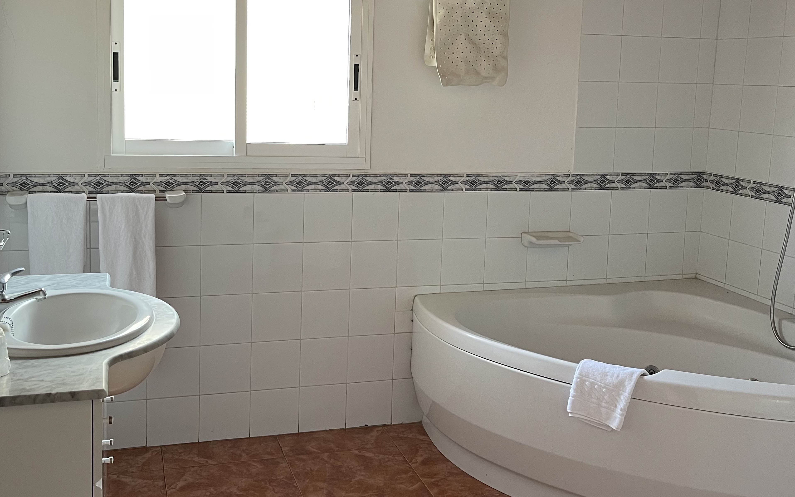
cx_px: 385
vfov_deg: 43.1
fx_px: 628
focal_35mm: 29
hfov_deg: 64.6
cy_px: 257
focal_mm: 5.1
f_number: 1.6
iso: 200
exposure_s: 1/50
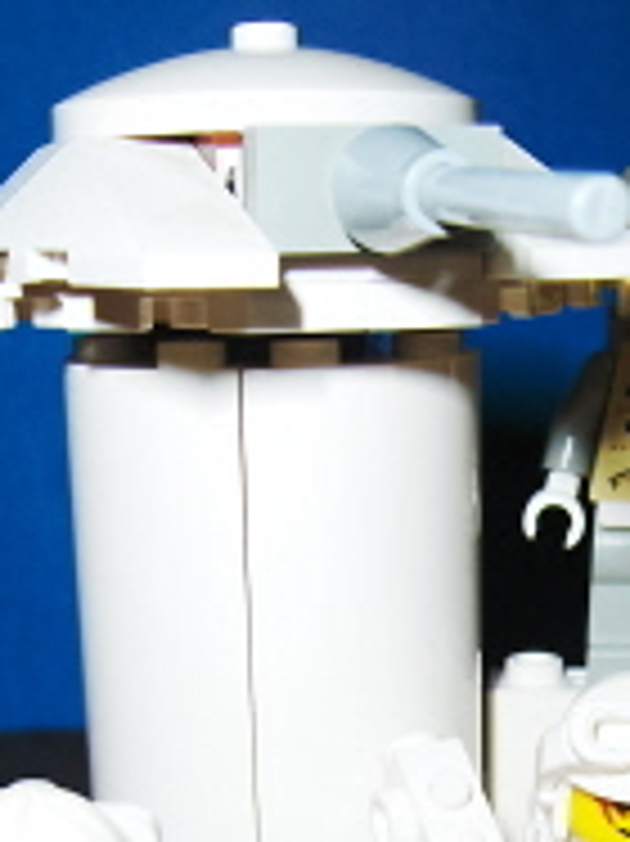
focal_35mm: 75
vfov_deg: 24.7
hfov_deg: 19.4
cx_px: 490
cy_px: 856
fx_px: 1822
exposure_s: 1/60
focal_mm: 7.5
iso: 100
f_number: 5.5
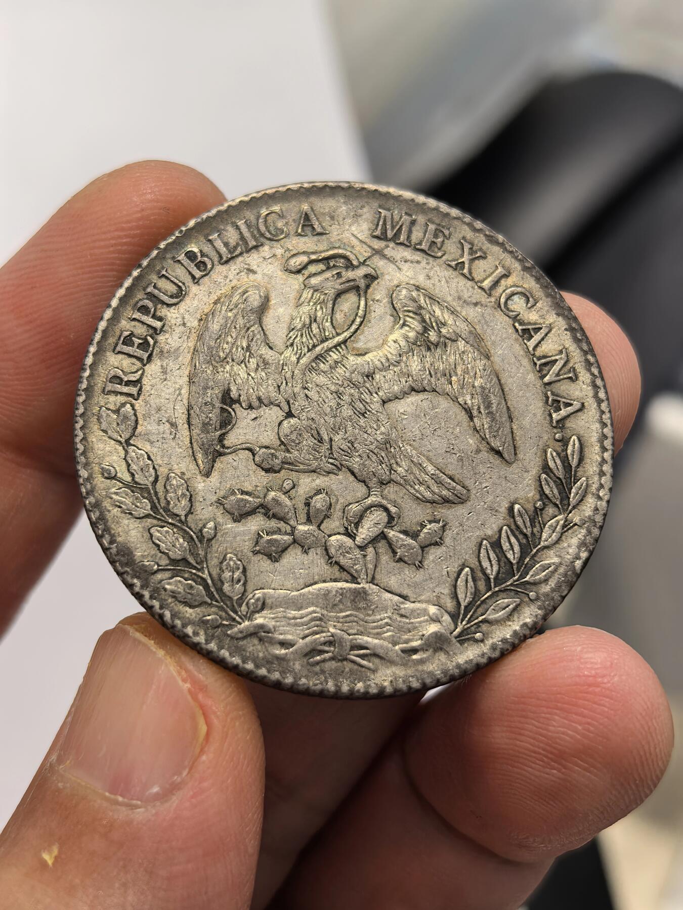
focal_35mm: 54
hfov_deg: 27.0
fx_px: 1421
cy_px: 455
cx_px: 342
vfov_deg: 35.5
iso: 250
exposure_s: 1/100
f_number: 2
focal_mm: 6.98
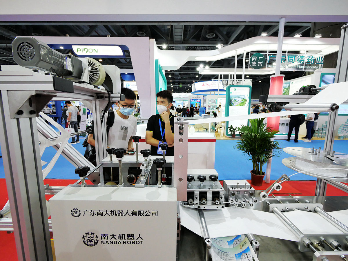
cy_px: 130
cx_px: 174
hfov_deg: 102.1
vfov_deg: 85.7
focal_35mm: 14
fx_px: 141
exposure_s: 1/250
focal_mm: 7
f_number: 4
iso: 1600
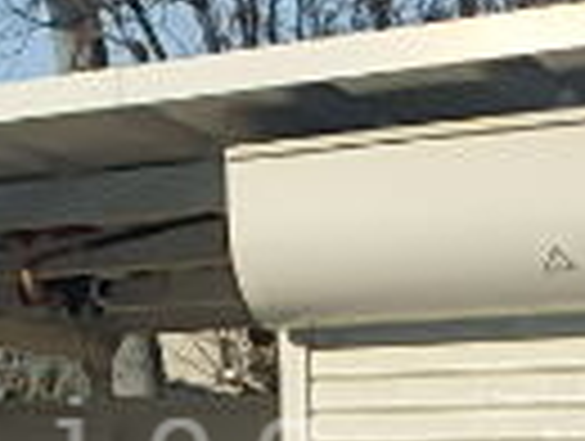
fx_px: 1744
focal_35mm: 103
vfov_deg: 14.2
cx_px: 32
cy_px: 450
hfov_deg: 18.6
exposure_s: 1/400
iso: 125
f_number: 6
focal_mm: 3.7
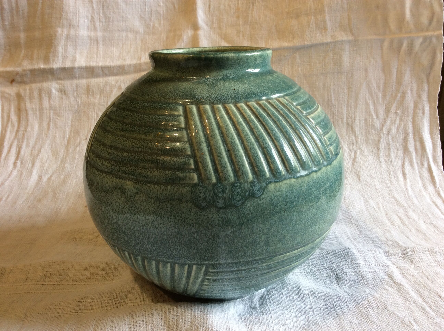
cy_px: 166
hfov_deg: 56.9
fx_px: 410
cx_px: 222
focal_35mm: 32
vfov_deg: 44.1
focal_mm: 3.3
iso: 32
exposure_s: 1/25
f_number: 2.4
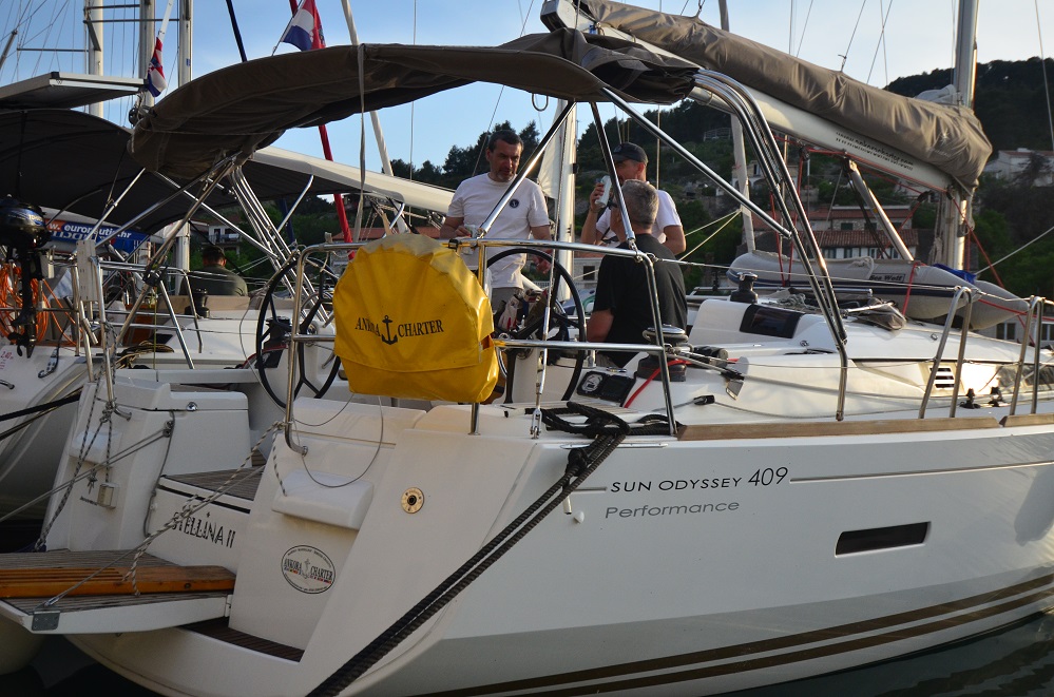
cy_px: 348
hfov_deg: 53.2
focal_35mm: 36
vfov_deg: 36.7
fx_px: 1051
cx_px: 527
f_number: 4
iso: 800
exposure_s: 1/4000
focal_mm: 24
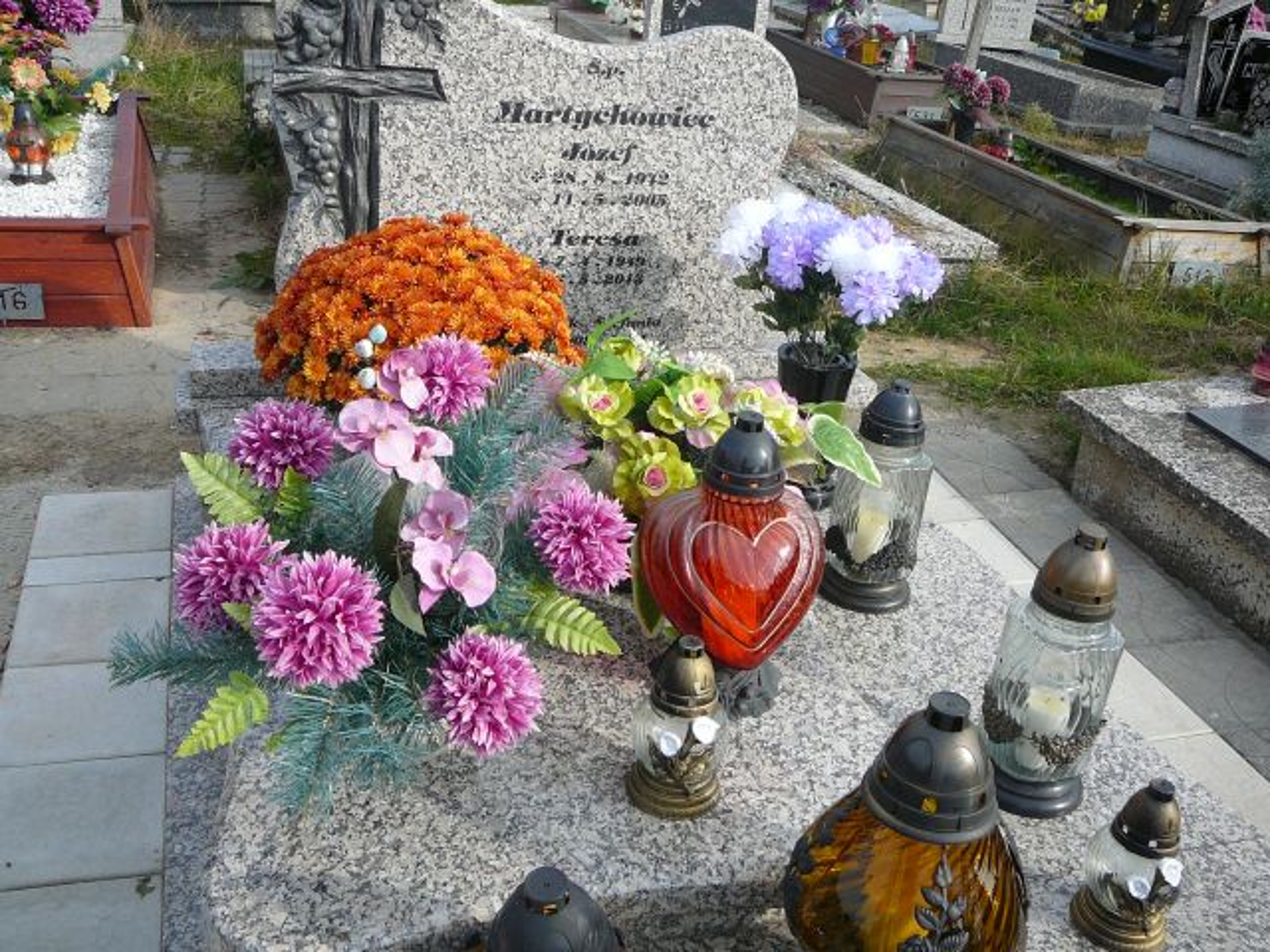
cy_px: 476
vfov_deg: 40.7
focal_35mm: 35
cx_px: 635
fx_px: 1284
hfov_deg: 52.6
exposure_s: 1/640
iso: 80
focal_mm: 5.2
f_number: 2.8
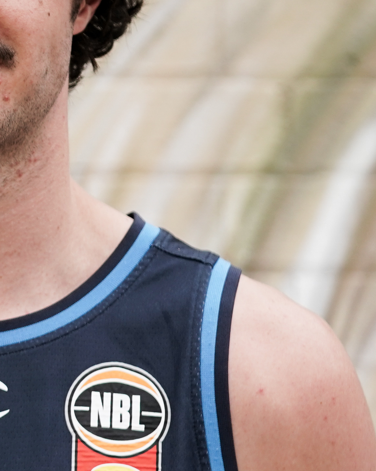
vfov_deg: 5.6
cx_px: -307
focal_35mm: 347
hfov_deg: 4.4
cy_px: 226
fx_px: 4827
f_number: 2.8
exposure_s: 1/2500
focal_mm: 89
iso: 400
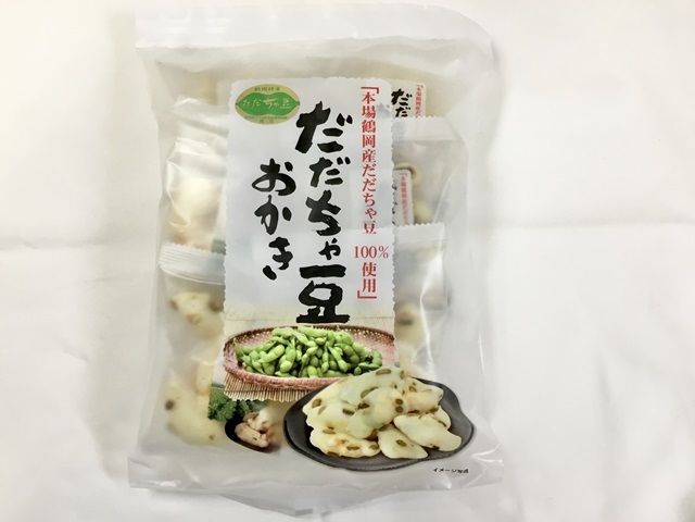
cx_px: 348
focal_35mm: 31
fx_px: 622
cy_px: 261
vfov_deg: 45.4
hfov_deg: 58.4
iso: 64
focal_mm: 3.3
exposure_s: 1/33
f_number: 2.4
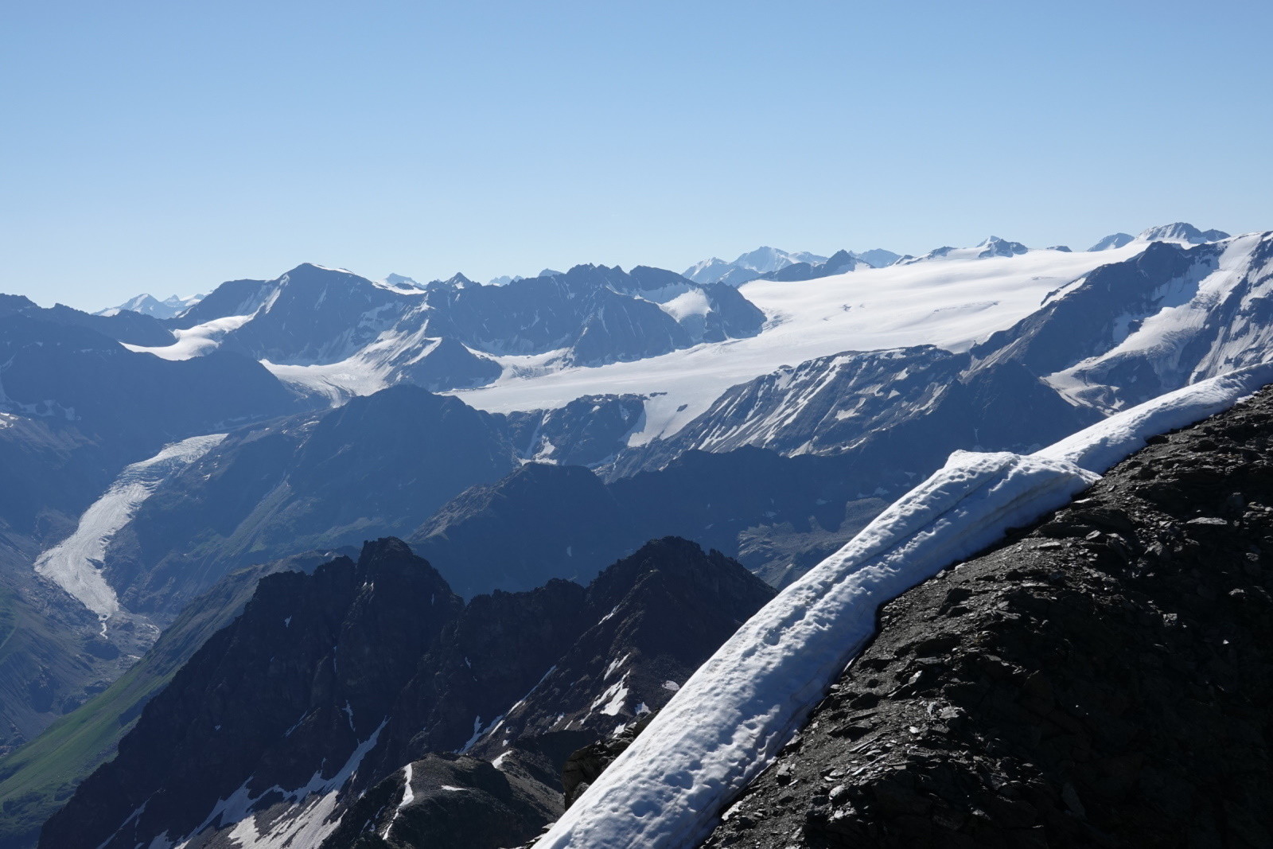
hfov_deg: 36.2
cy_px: 424
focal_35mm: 55
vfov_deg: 24.6
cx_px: 636
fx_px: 1945
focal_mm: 20.26
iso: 125
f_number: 7.1
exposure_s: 1/640
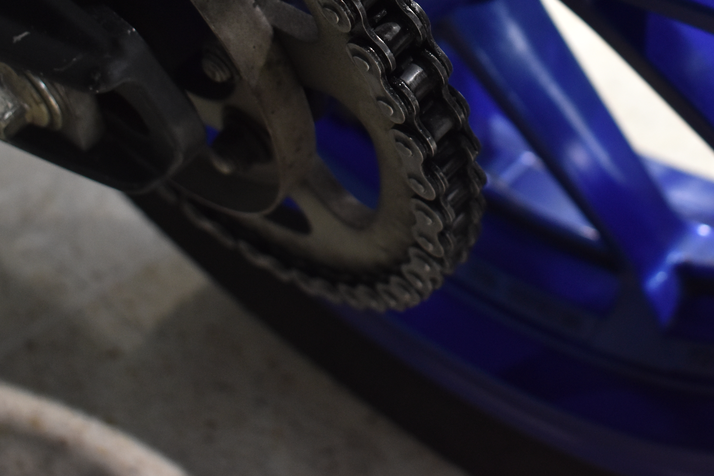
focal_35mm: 81
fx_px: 1606
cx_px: 536
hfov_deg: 24.8
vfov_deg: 16.5
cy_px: 5
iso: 800
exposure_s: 1/50
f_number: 4
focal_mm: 27
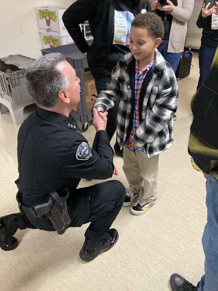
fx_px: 235
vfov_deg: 63.4
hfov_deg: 49.7
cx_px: 109
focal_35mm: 28
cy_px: 146
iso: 320
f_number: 1.8
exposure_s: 1/60
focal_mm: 3.99
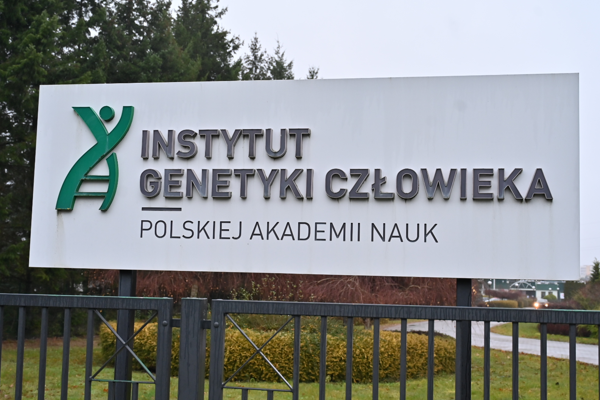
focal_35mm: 46
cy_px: 201
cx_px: 306
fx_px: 767
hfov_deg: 42.7
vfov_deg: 29.3
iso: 1000
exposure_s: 1/200
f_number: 4
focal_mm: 45
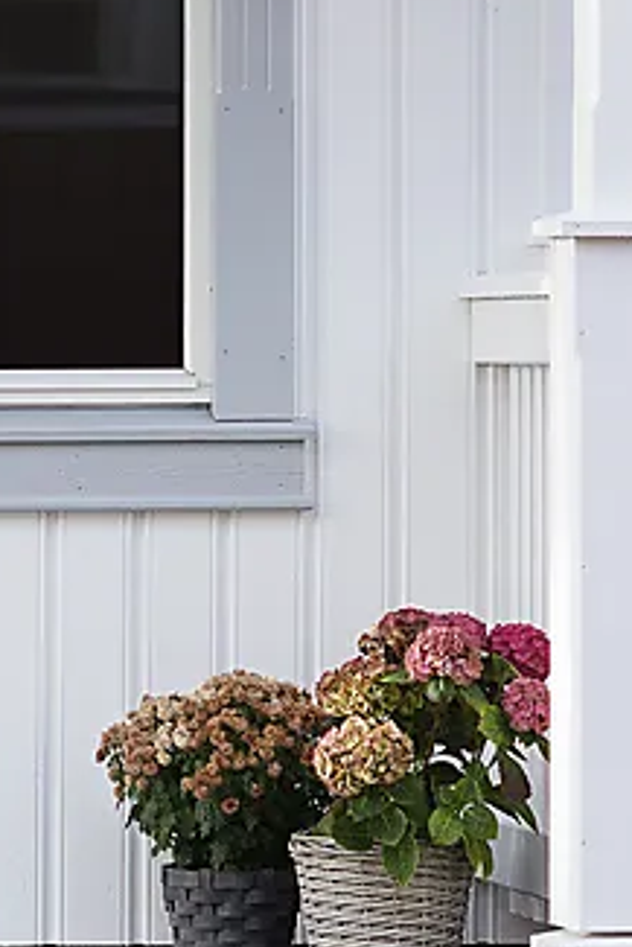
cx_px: -865
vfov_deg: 6.1
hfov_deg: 4.0
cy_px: 9
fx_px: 8812
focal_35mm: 335
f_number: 5.6
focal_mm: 85
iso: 100
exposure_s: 1/100
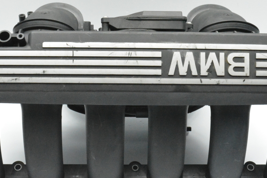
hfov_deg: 29.3
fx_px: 511
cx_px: 135
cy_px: 101
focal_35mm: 69
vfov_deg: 19.8
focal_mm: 27
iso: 6400
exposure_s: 1/250
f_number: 14
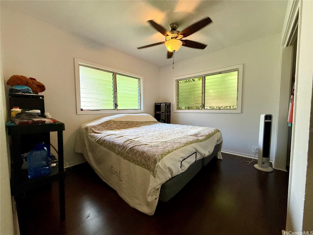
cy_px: 118
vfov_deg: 85.7
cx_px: 156
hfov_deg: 102.1
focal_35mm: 14
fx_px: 127
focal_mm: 2.22
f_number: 2.2
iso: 320
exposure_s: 1/72
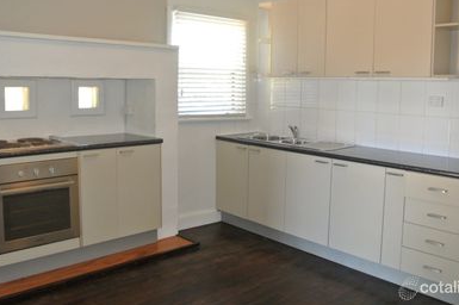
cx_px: 215
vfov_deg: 39.8
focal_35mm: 33
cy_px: 126
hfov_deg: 57.2
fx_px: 420
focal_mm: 10
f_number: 3.5
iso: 900
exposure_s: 1/60
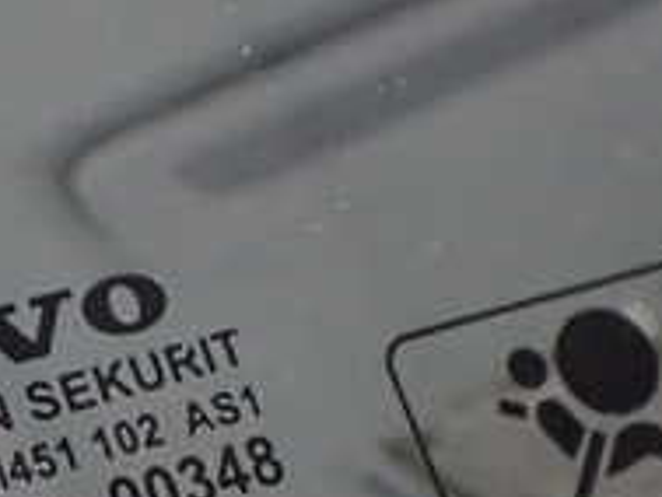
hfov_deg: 19.9
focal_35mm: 95
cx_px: -28
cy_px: 609
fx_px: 1818
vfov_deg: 15.0
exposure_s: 1/125
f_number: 2.3
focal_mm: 5.4
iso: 640
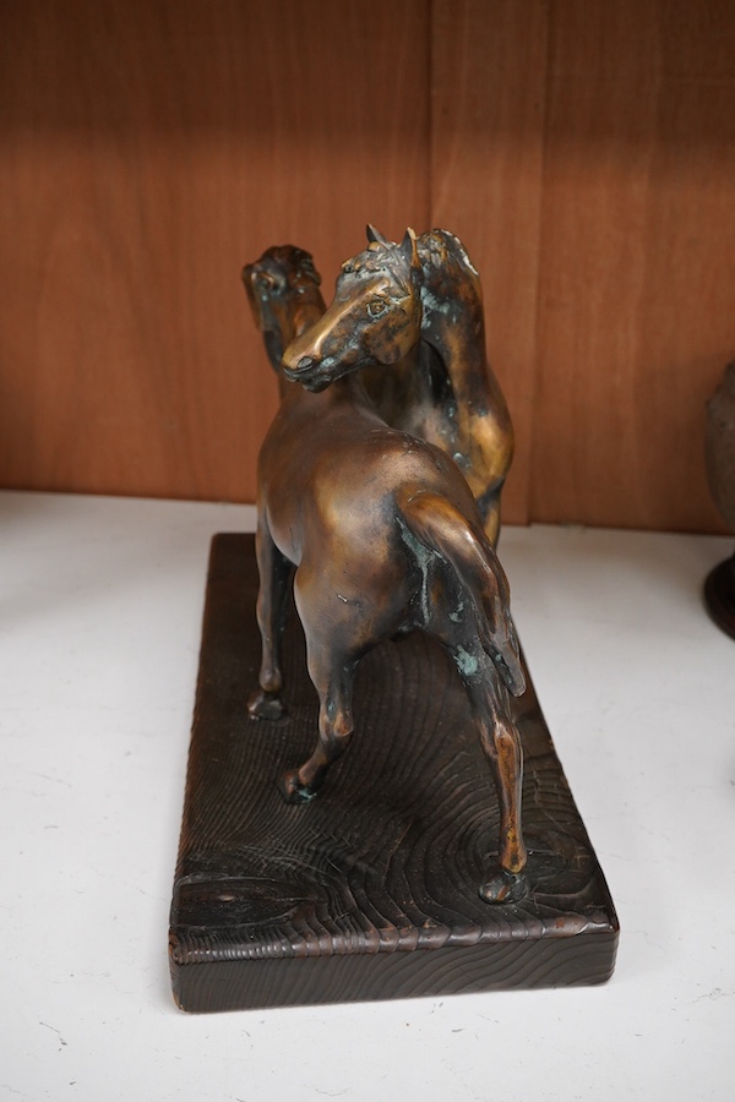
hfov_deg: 29.9
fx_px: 1378
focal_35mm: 45
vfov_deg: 43.6
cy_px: 551
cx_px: 368
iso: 1250
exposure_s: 1/125
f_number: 8
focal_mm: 30
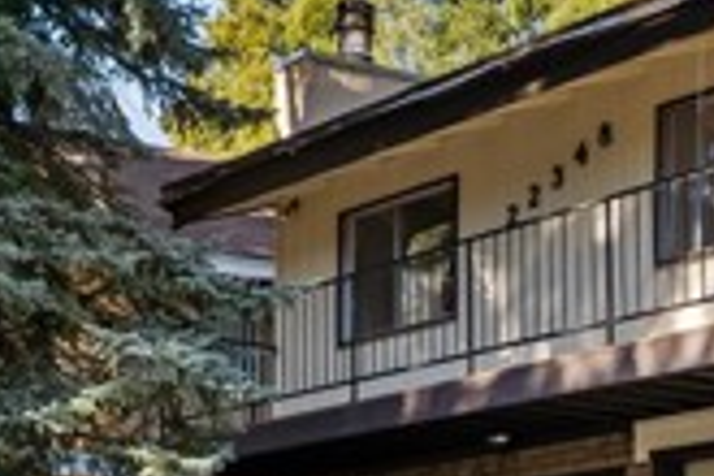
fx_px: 1924
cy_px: 45
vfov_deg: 14.0
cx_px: 740
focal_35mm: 97
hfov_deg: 20.3
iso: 100
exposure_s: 1/30
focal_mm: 25
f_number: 9
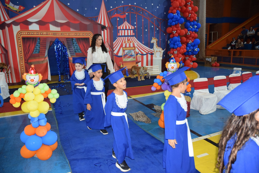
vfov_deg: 48.0
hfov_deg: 67.3
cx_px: 130
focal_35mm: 27
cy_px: 86
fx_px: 194
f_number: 3.5
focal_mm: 18
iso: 1250
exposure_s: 1/60
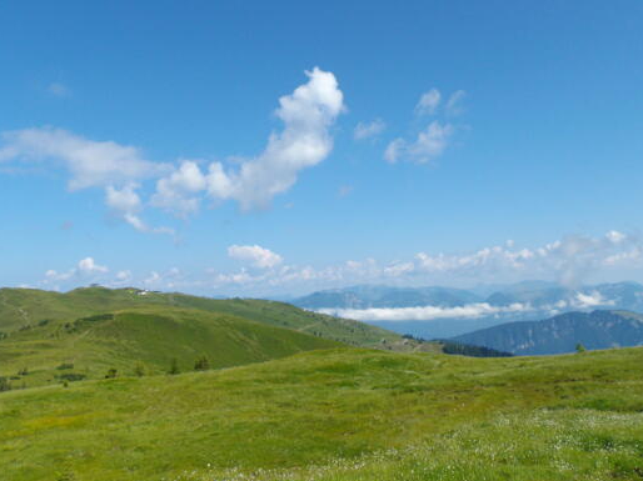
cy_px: 225
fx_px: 594
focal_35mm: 32
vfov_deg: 44.1
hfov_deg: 56.8
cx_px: 321
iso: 100
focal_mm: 5
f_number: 3.1
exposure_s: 1/1000
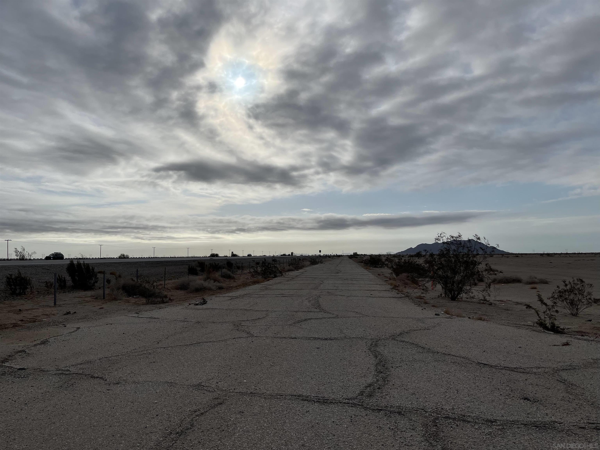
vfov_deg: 53.1
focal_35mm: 26
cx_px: 300
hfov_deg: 67.3
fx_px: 451
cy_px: 225
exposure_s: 1/13333
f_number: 1.6
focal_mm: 5.1
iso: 50
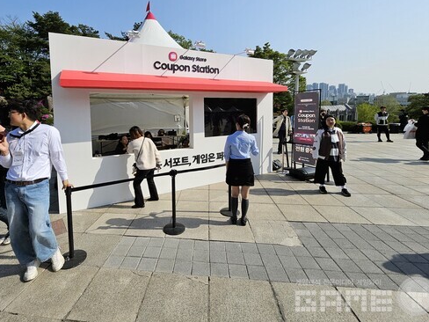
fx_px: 198
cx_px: 185
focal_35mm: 16
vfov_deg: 77.3
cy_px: 131
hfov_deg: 93.9
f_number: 2.2
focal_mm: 1.74
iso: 32
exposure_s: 1/1538
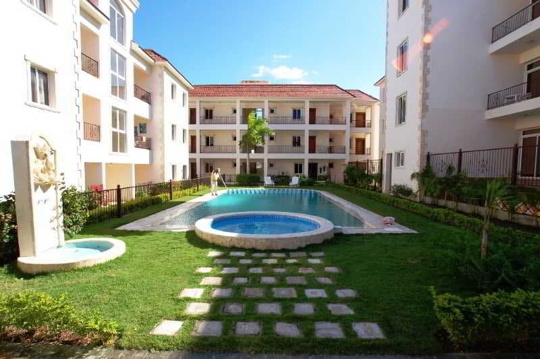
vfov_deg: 67.3
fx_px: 270
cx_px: 270
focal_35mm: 18
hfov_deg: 90.0
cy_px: 180
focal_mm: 12
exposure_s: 1/250
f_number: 8
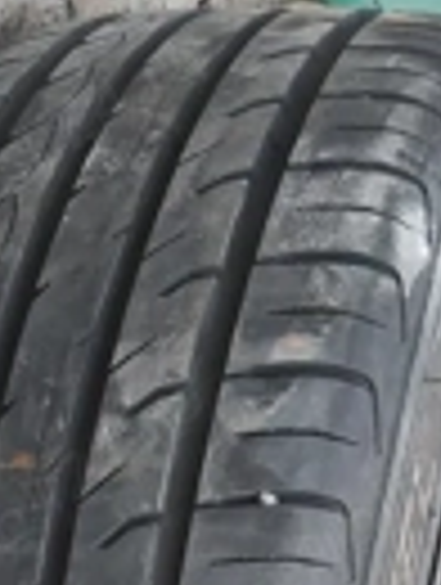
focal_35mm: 80
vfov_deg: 20.6
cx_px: 148
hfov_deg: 18.4
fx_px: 1354
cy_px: 896
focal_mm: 3.92
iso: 80
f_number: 1.7
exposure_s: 1/100
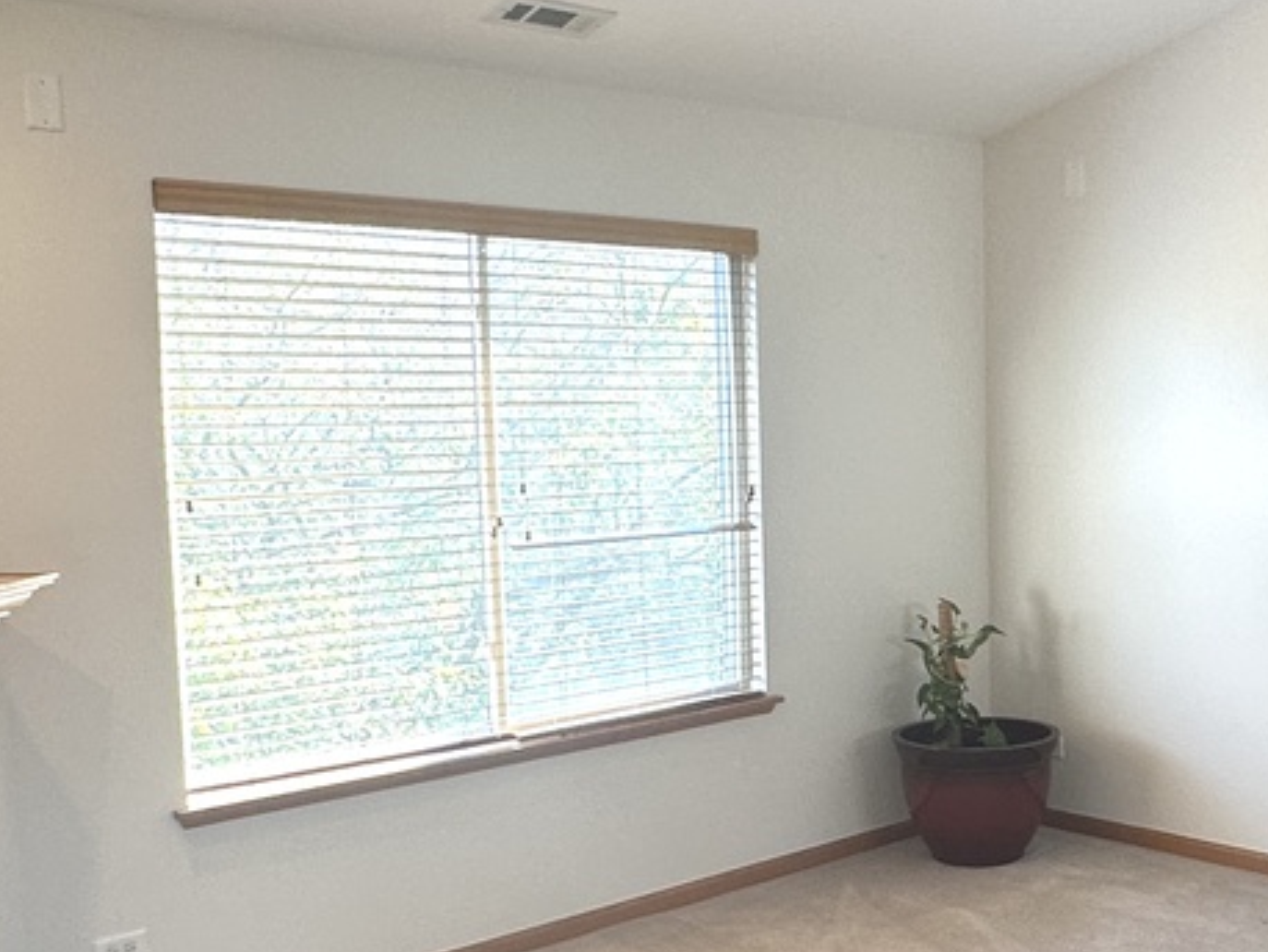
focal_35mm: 44
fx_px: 1613
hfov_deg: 42.0
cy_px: 551
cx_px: 908
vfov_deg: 32.8
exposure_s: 1/120
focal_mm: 2.22
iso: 125
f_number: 2.2
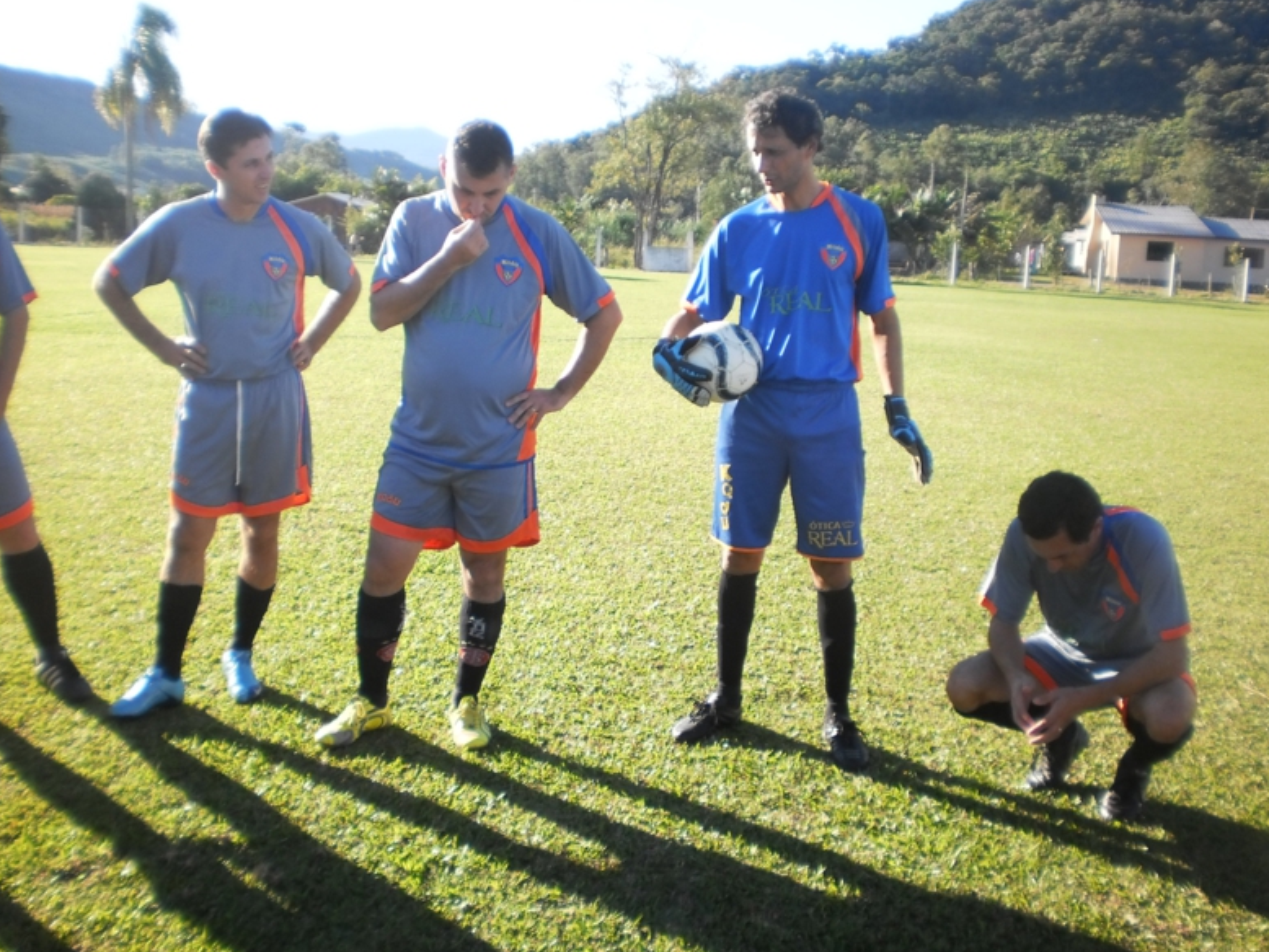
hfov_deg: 50.1
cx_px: 638
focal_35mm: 37
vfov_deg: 38.7
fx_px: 1357
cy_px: 483
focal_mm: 6.3
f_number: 3.1
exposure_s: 1/320
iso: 100
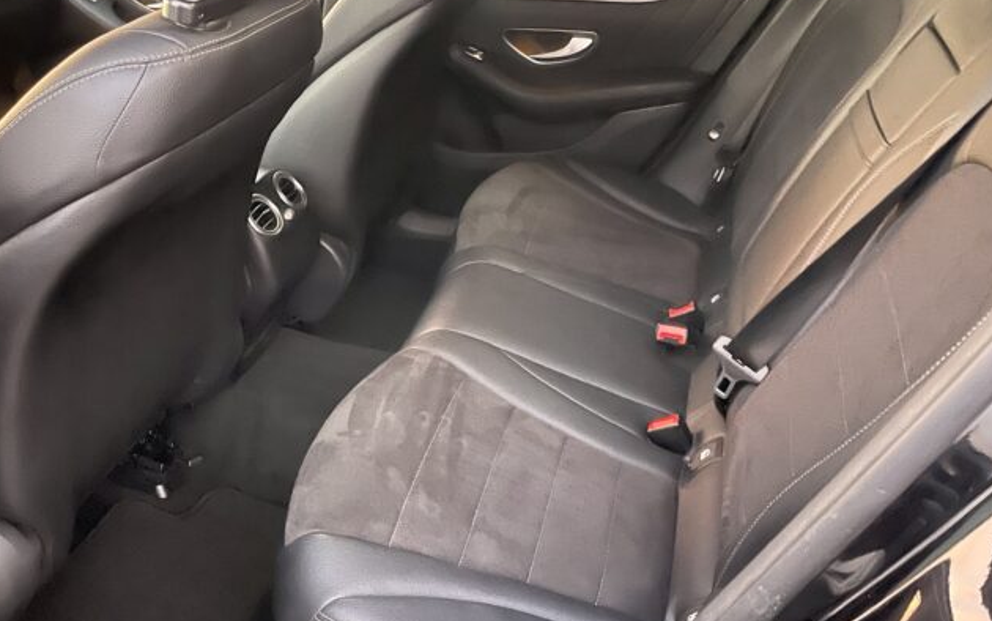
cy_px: 323
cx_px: 471
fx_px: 946
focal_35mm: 35
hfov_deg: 55.3
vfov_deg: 36.3
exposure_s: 1/8
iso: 500
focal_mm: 4.2
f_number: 1.6
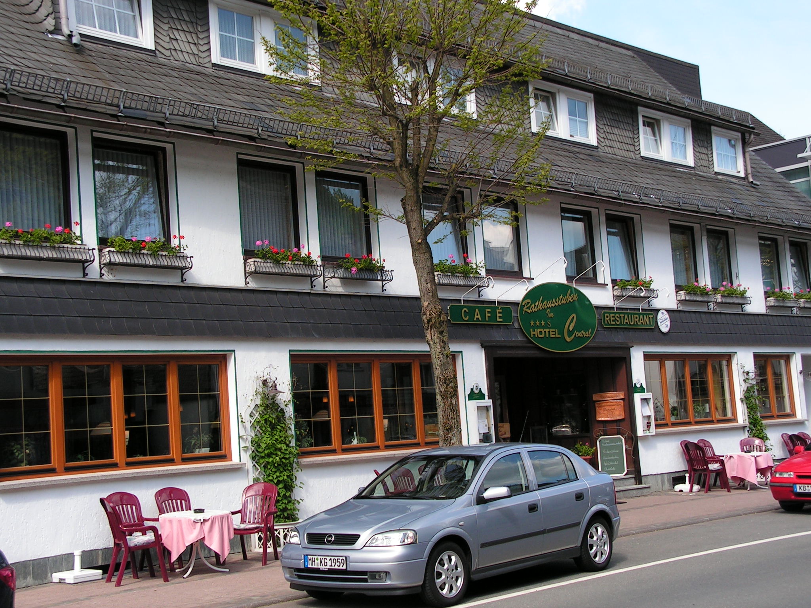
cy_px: 304
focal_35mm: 53
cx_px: 406
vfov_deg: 27.5
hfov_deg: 36.2
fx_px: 1242
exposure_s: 1/400
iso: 64
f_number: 3.2
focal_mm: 8.9
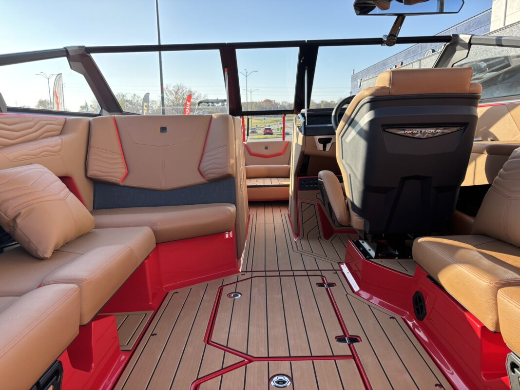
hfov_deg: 67.3
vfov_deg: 53.1
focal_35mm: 26
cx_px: 260
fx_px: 391
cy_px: 195
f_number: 1.6
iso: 50
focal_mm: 5.96
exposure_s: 1/559
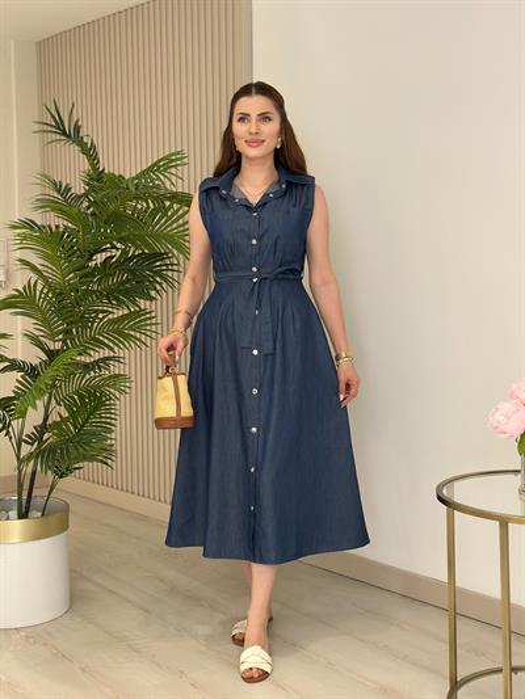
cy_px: 350
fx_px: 970
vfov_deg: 39.6
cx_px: 262
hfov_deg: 30.3
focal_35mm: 48
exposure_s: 1/306
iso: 80
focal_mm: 6.86
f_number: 1.78
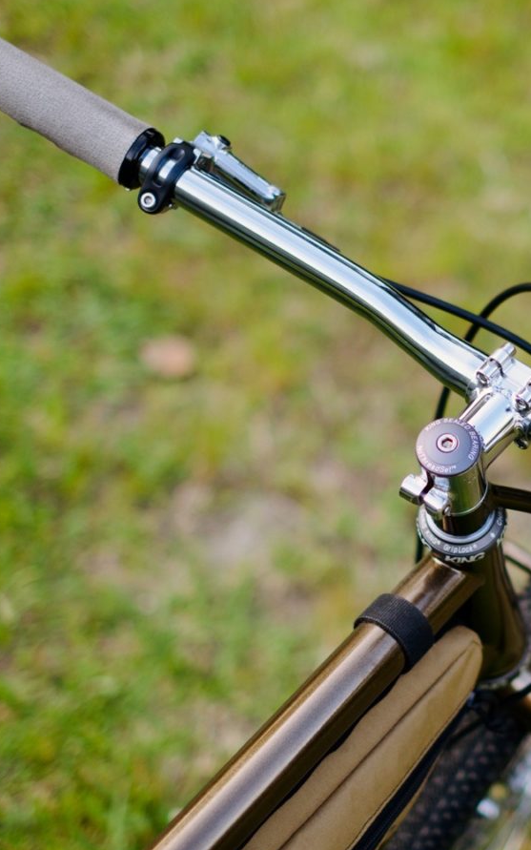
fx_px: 2246
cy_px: 421
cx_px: 504
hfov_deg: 13.3
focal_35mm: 97
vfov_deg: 21.4
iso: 200
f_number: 1.4
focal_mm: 35
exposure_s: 1/900
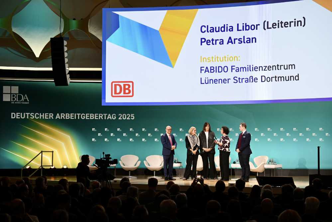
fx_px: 646
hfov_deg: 28.8
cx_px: 166
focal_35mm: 70
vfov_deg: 19.5
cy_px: 111
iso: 2000
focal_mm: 70
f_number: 3.5
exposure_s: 1/400
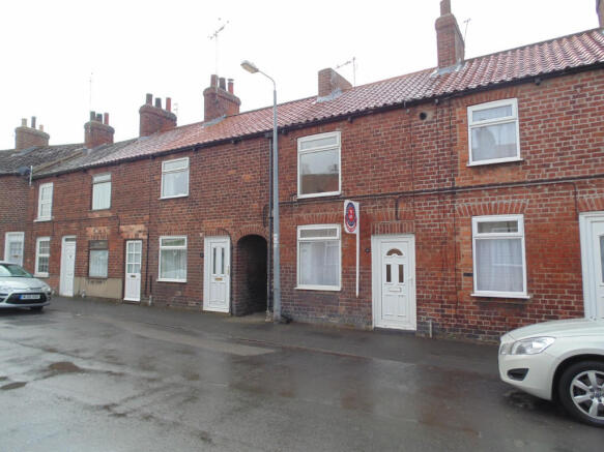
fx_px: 384
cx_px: 302
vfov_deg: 61.1
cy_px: 226
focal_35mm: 22
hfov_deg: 76.4
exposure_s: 1/60
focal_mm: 4
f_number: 3.1
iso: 80
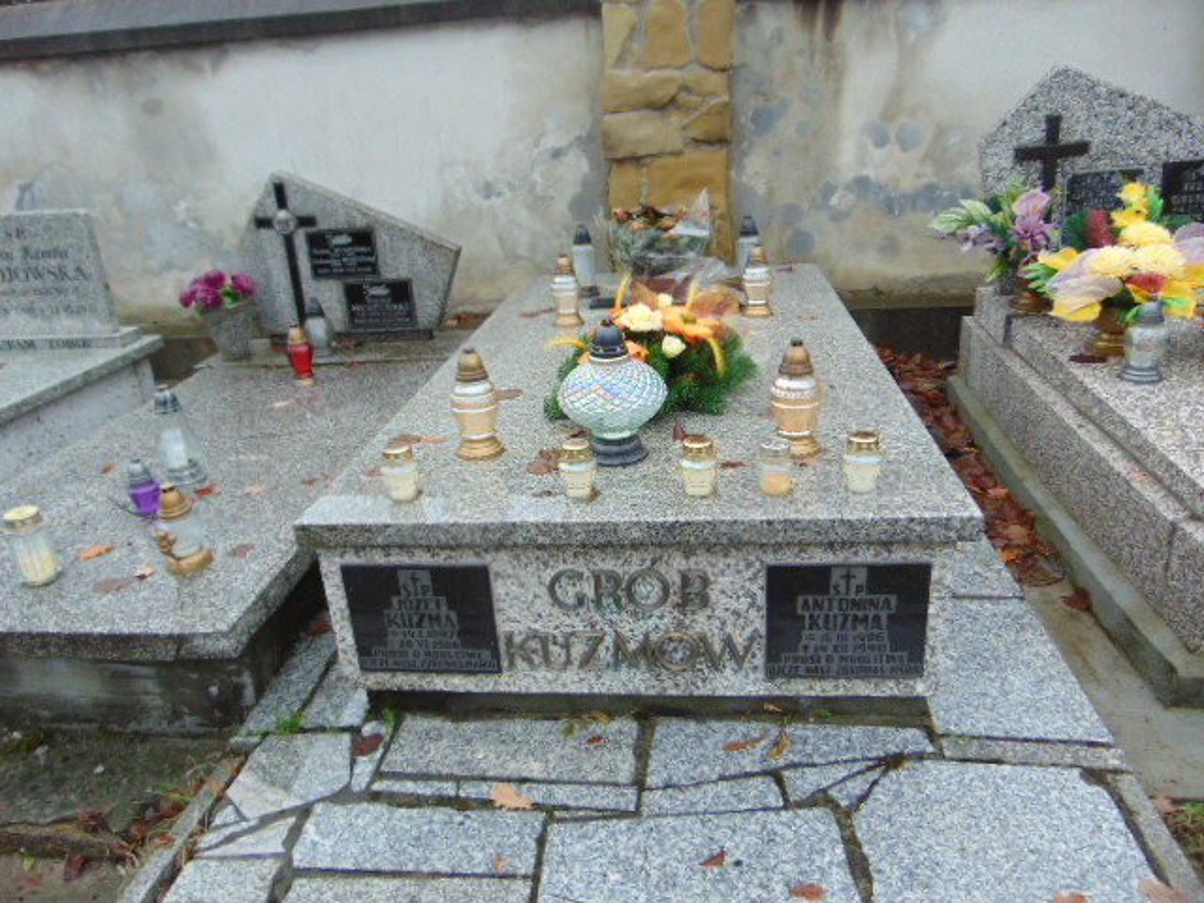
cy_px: 452
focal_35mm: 25
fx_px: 870
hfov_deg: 69.4
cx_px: 602
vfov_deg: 54.9
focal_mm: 4.5
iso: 100
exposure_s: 1/125
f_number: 3
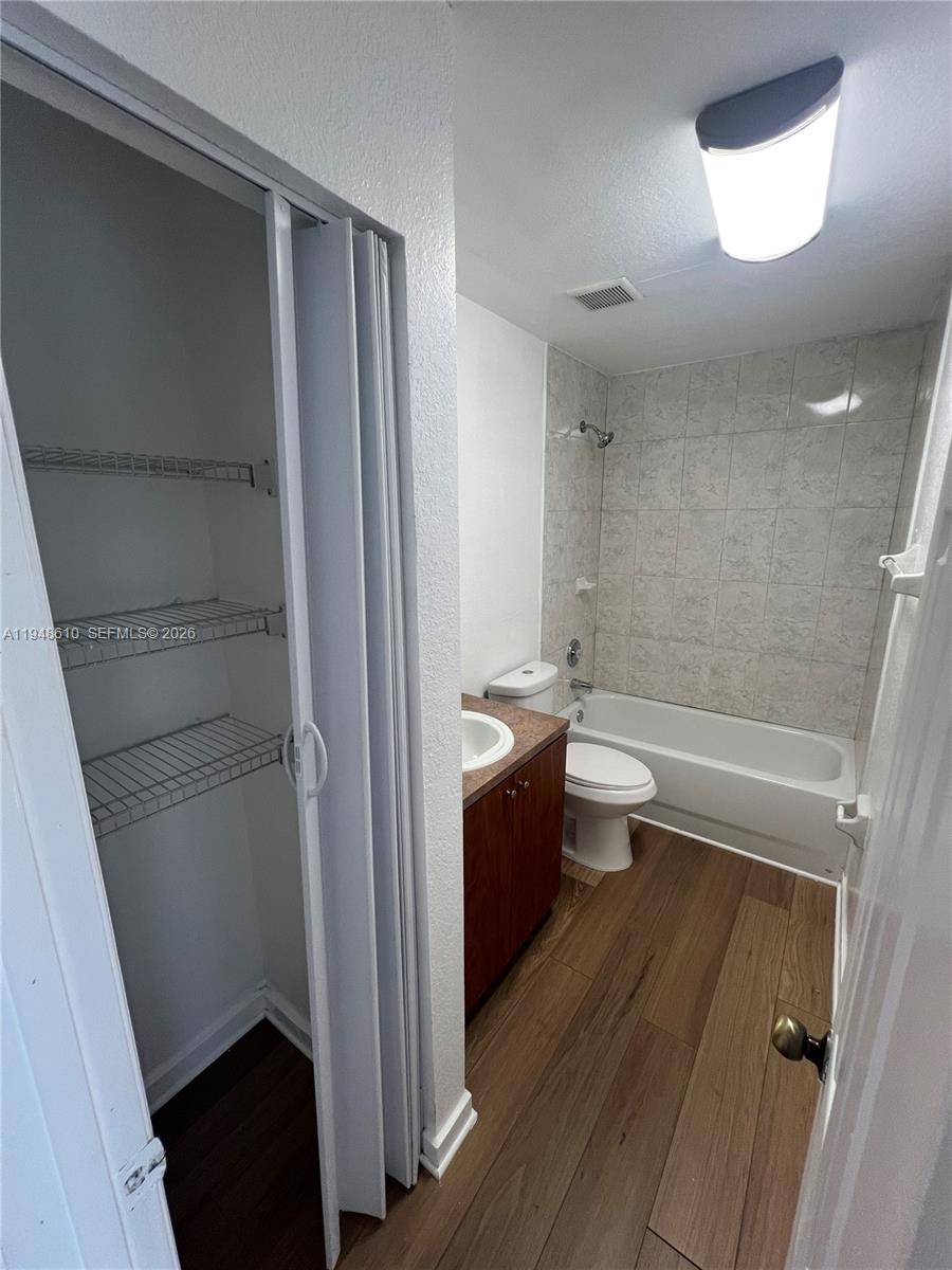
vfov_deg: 106.2
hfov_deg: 89.9
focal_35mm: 13
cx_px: 476
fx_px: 477
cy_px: 635
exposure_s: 1/120
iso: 100
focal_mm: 1.57
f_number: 1.8
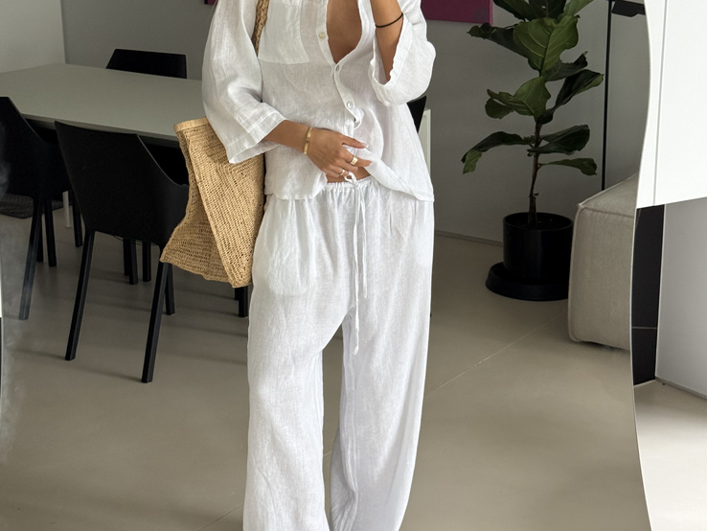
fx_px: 1328
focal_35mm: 65
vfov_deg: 22.6
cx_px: 353
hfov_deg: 29.8
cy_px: 259
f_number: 1.78
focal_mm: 6.76
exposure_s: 1/60
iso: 160
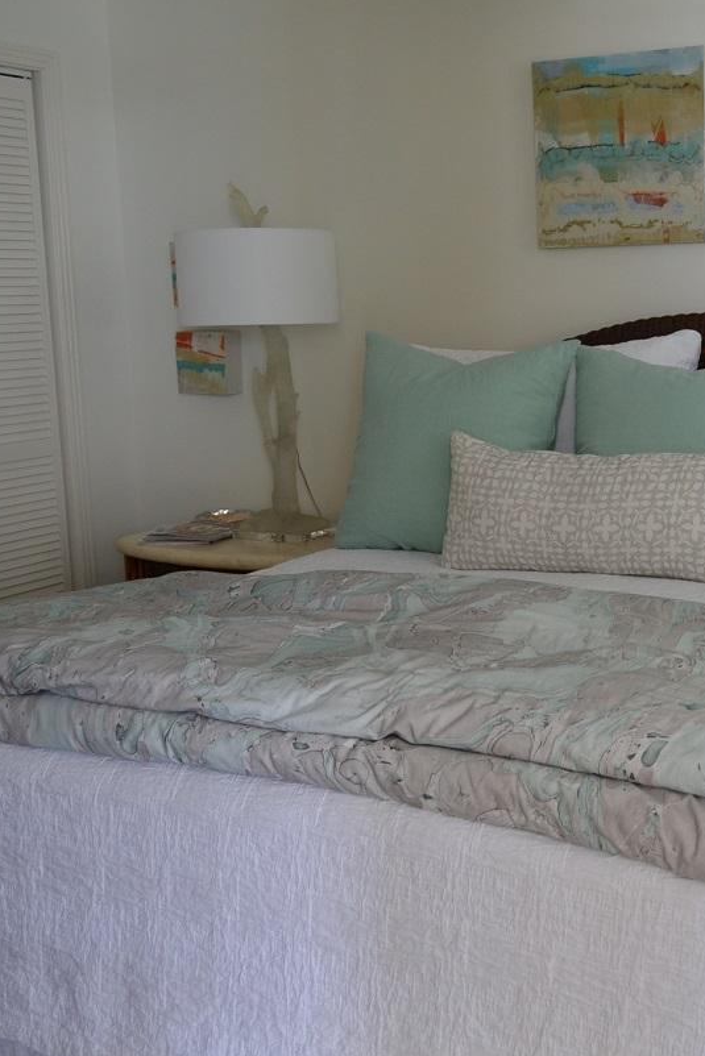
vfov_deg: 42.7
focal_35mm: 46
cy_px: 531
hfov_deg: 28.3
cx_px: 609
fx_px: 1351
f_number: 4
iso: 500
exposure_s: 1/60
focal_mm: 20
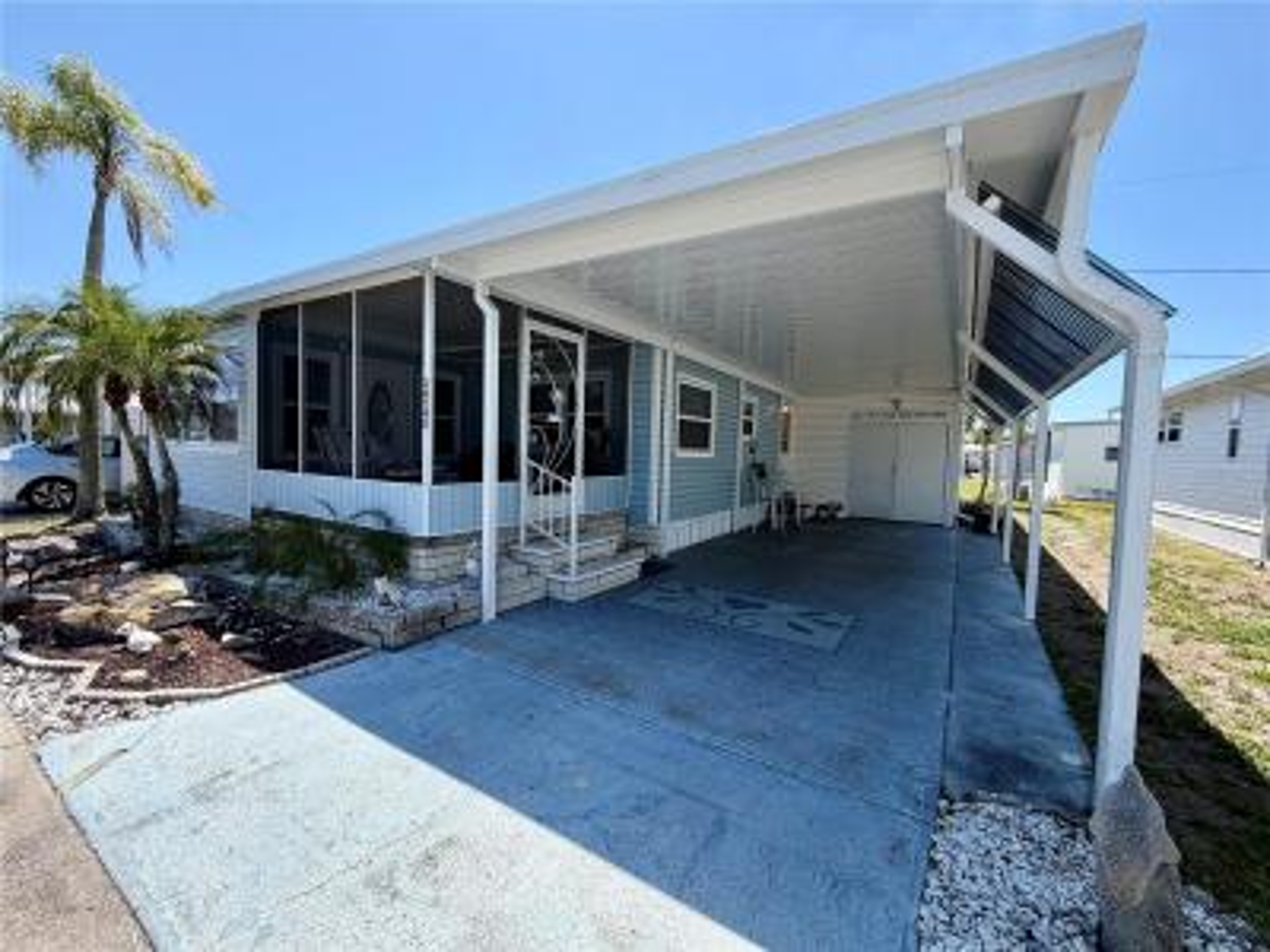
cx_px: 635
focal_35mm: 14
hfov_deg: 102.1
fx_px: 514
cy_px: 476
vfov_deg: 85.7
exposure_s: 1/770
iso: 32
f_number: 2.2
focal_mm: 2.22
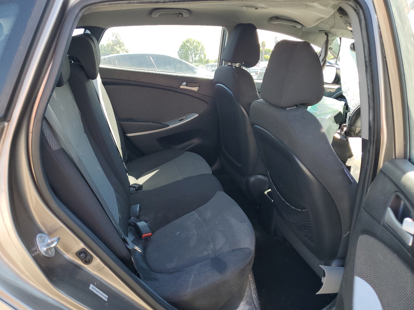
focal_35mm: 26
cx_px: 207
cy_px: 155
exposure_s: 1/278
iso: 50
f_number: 1.5
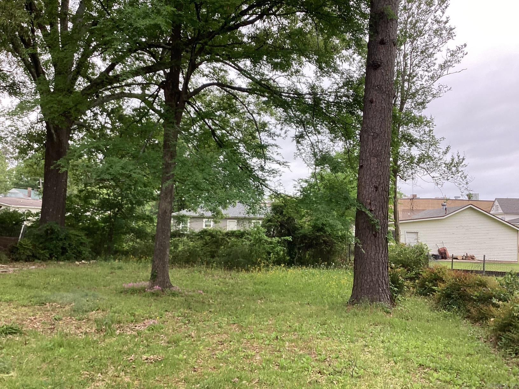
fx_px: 465
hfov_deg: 58.4
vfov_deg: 45.4
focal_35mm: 31
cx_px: 260
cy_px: 194
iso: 25
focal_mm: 3.3
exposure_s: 1/120
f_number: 2.4
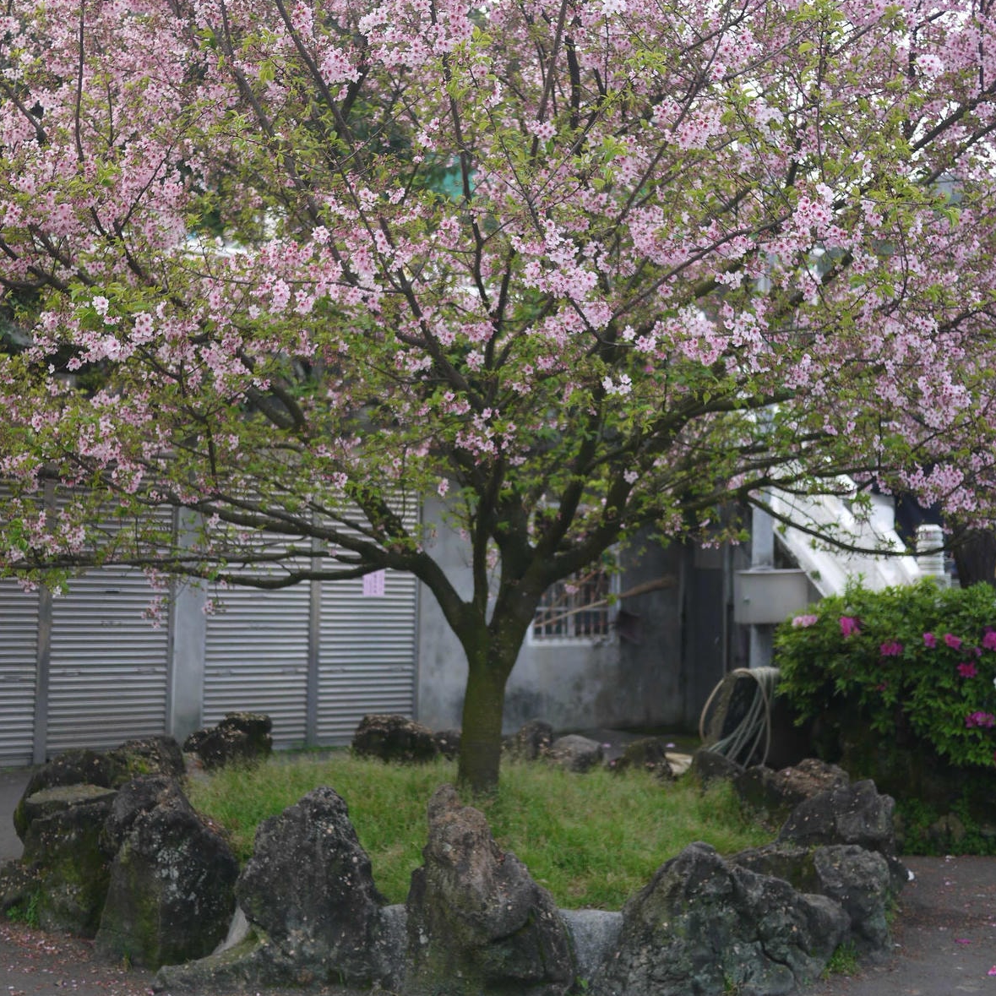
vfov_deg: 35.3
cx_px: 493
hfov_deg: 35.4
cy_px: 409
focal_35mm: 48
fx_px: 1563
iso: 160
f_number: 1.8
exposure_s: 1/800
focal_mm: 20
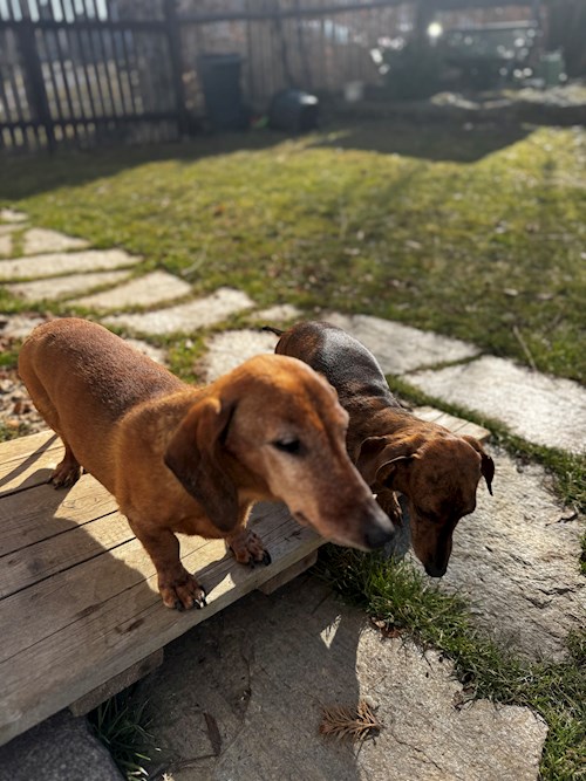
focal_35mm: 24
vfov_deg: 71.6
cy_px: 390
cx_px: 293
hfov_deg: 56.8
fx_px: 542
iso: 80
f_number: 1.78
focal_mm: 6.76
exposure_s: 1/2833
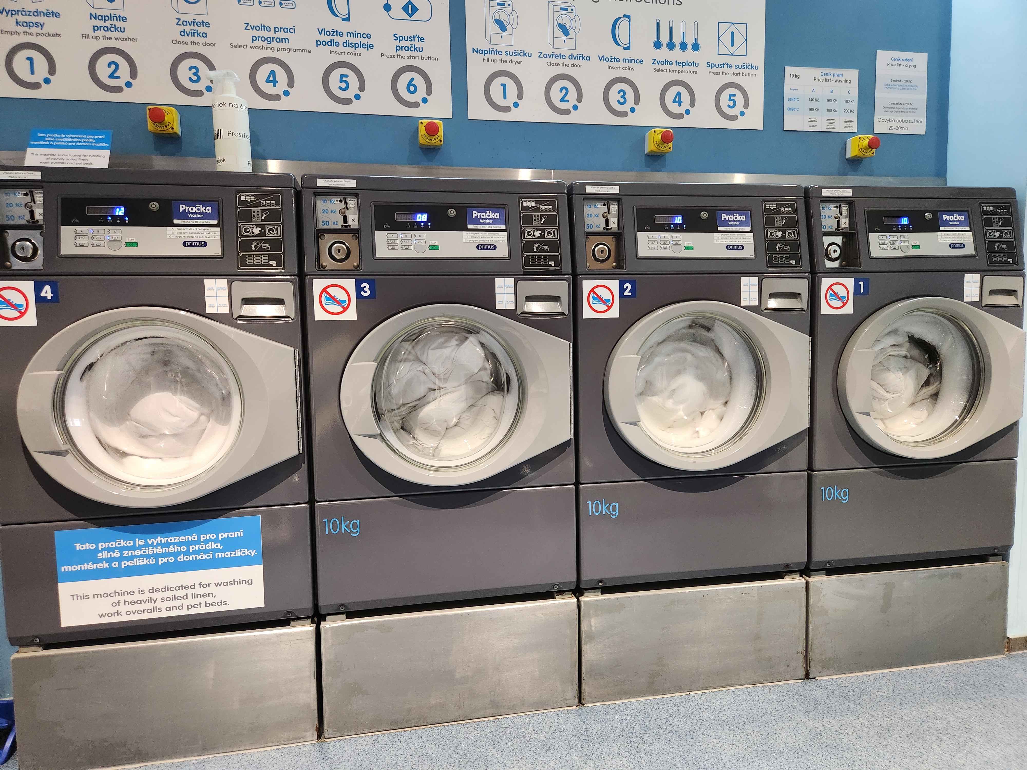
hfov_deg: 73.9
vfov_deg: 58.9
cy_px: 385
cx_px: 514
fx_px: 682
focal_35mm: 23
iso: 800
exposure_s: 1/100
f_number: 1.8
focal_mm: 5.4
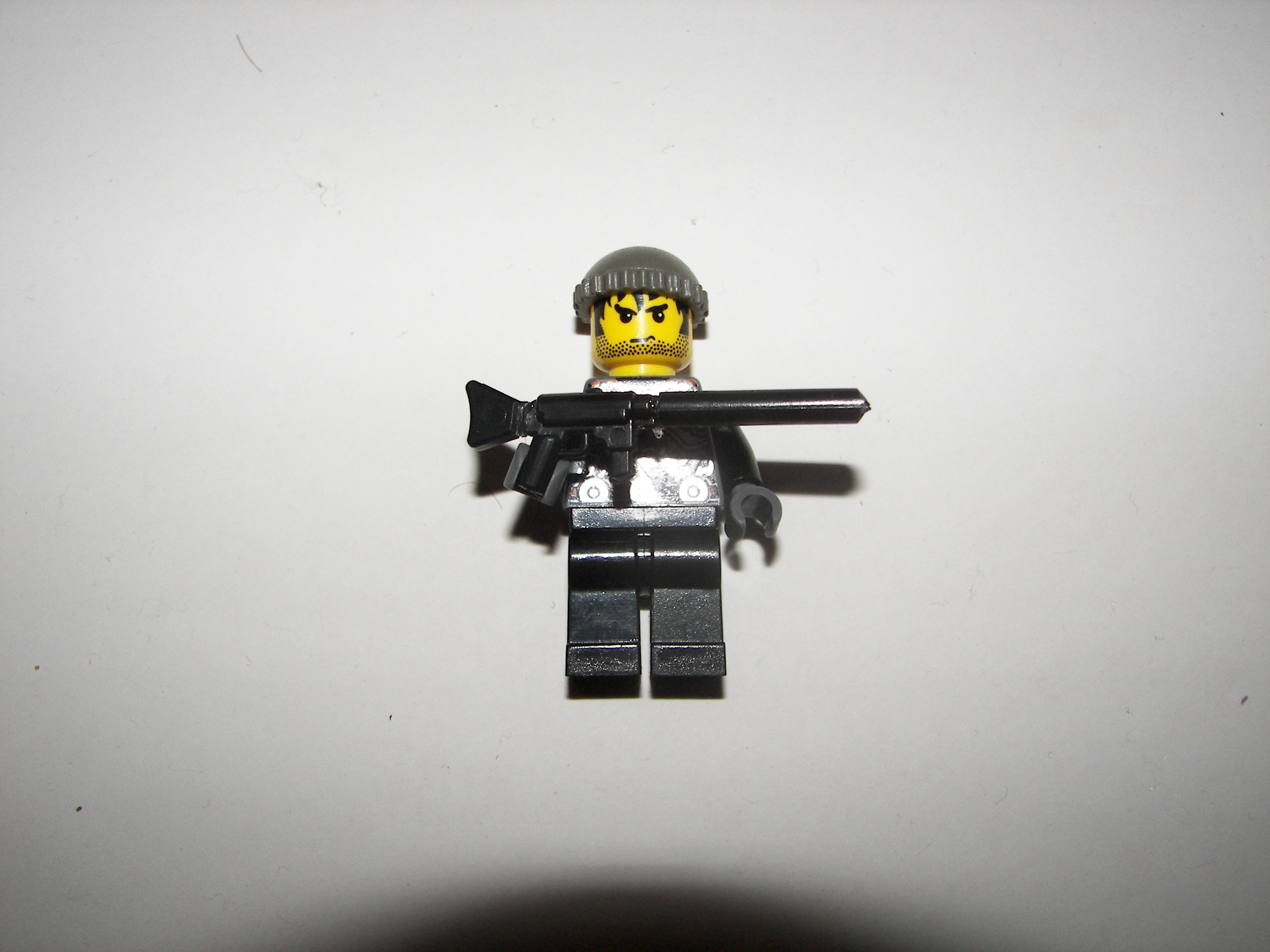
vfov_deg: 39.7
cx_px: 635
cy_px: 476
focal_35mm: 36
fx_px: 1321
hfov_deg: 51.4
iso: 100
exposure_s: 1/30
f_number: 2.8
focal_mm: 6
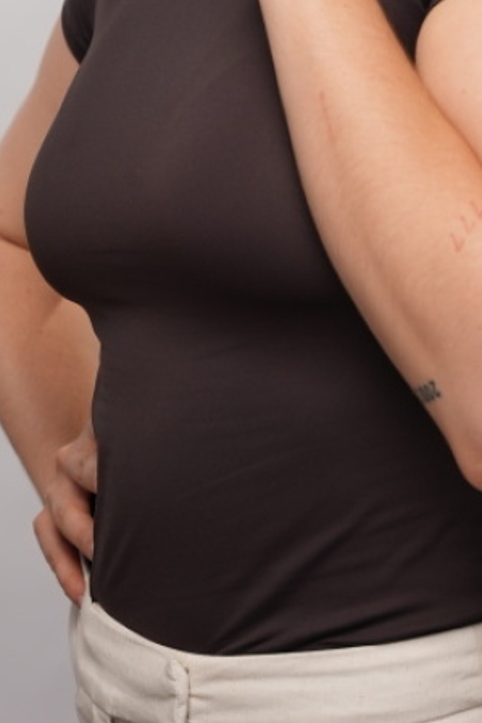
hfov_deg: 10.4
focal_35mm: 131
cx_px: 330
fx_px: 2634
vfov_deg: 15.4
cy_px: 39
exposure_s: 1/250
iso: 100
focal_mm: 49.1
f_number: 4
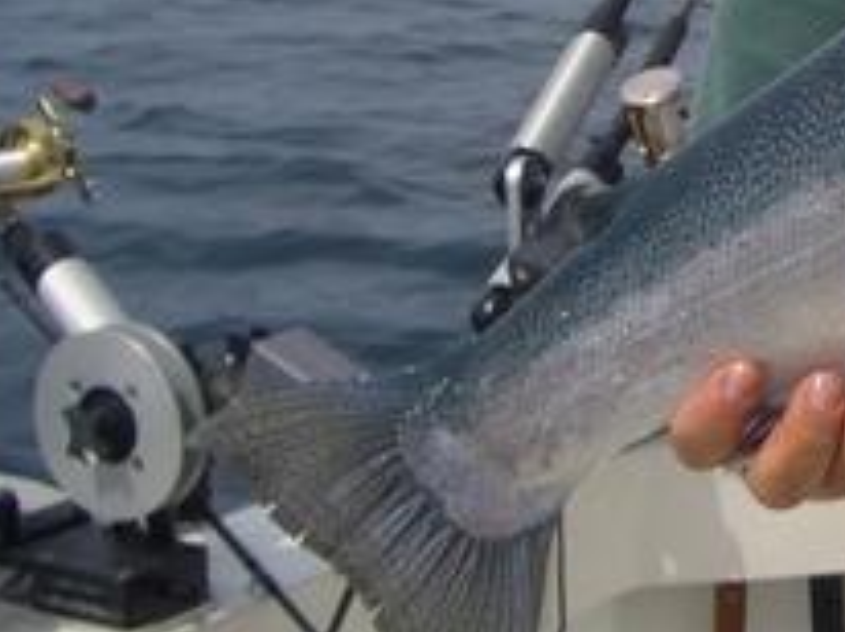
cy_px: 49
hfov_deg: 17.0
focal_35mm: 109
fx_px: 2658
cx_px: 1103
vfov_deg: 13.4
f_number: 4.3
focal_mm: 5.8
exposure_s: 1/640
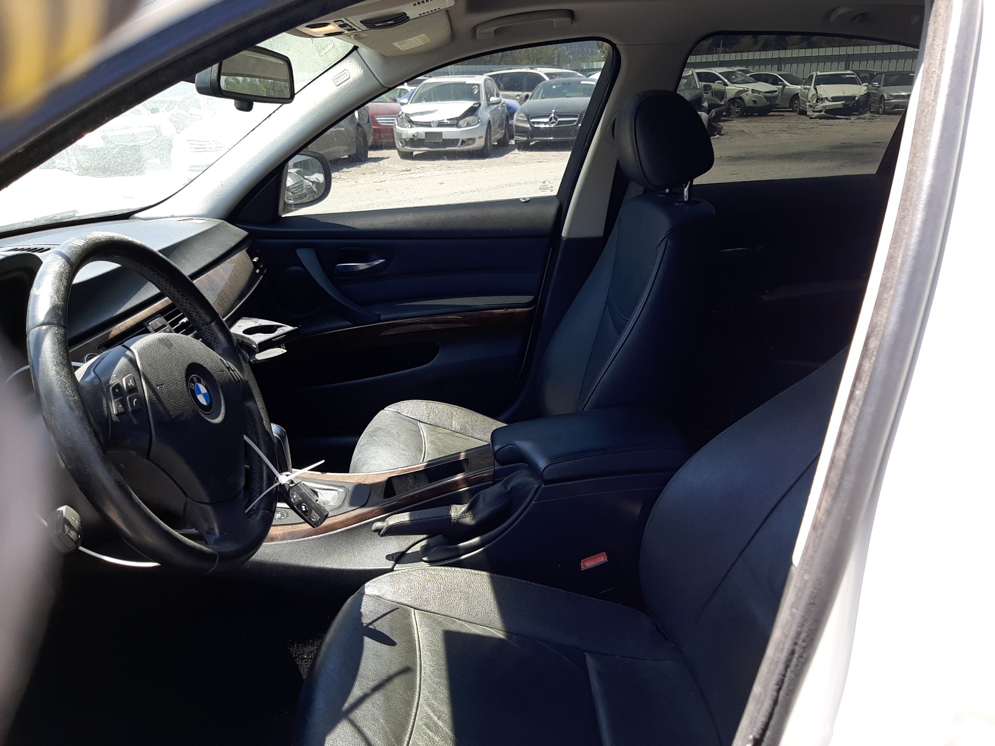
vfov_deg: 53.1
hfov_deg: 67.3
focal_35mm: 26
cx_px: 498
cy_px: 373
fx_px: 747
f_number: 1.7
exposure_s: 1/417
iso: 40
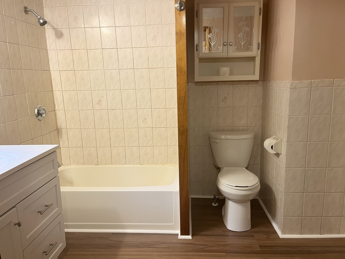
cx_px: 172
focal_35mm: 26
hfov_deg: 67.3
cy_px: 130
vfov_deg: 53.1
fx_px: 259
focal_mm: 5.1
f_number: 1.6
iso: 125
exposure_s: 1/60
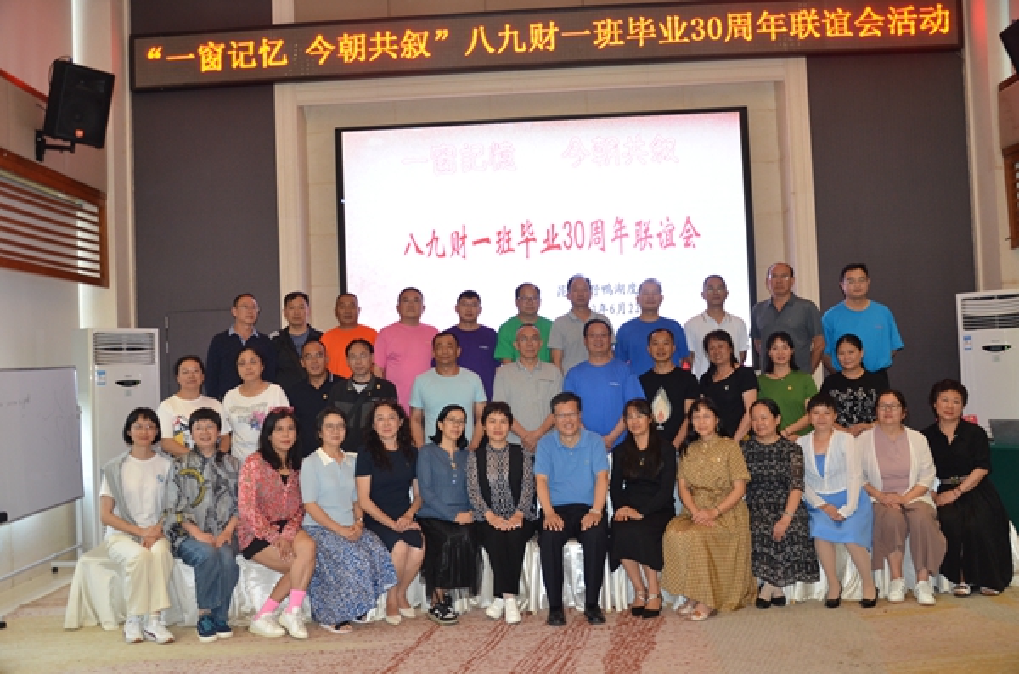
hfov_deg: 59.6
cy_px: 337
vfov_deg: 41.5
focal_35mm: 32
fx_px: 890
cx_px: 510
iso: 800
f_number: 3.8
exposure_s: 1/60
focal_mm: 21
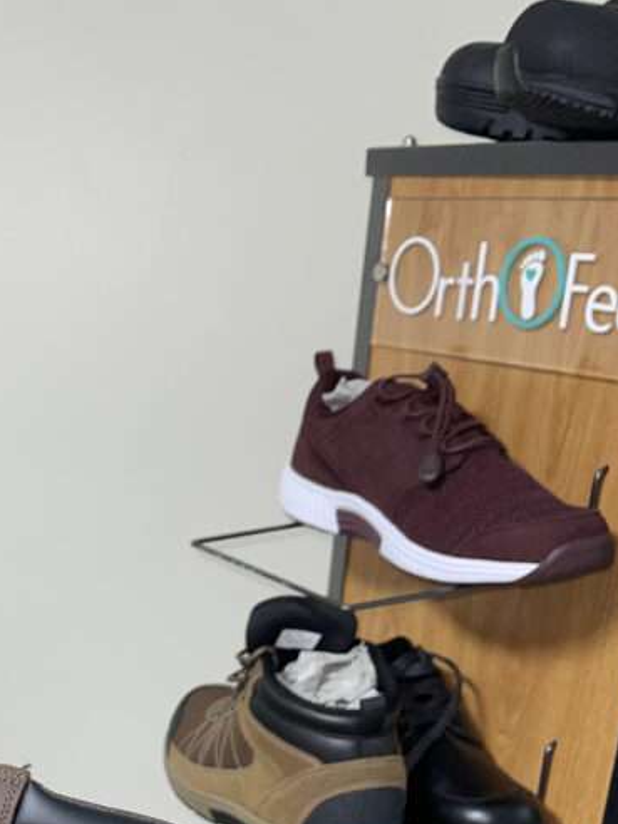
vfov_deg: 34.8
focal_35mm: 52
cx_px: 17
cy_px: 737
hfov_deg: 26.7
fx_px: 1238
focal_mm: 5.1
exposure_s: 1/120
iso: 50
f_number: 1.6
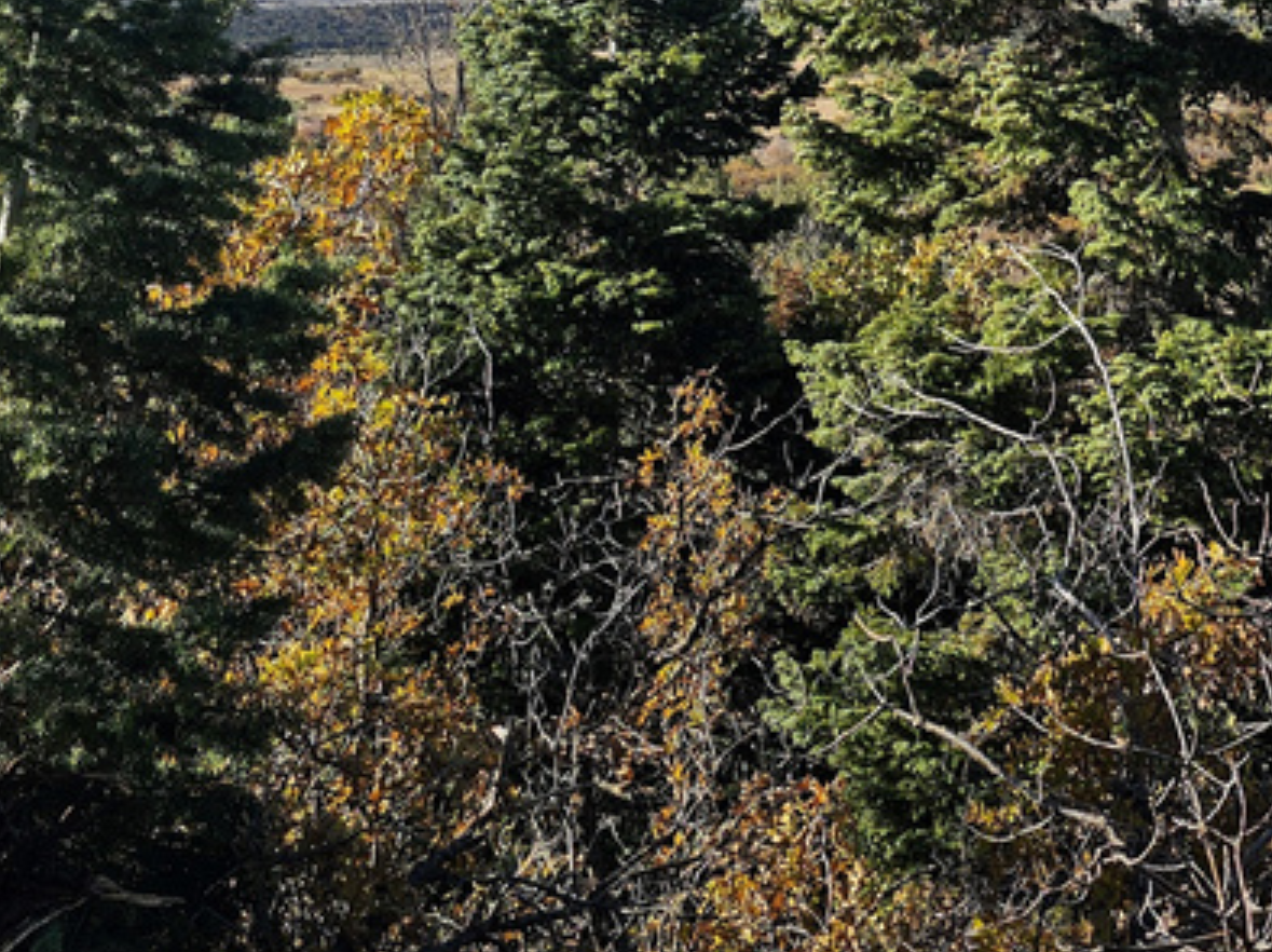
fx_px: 2203
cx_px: 1075
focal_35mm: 60
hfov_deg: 31.1
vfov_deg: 22.3
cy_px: -220
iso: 10
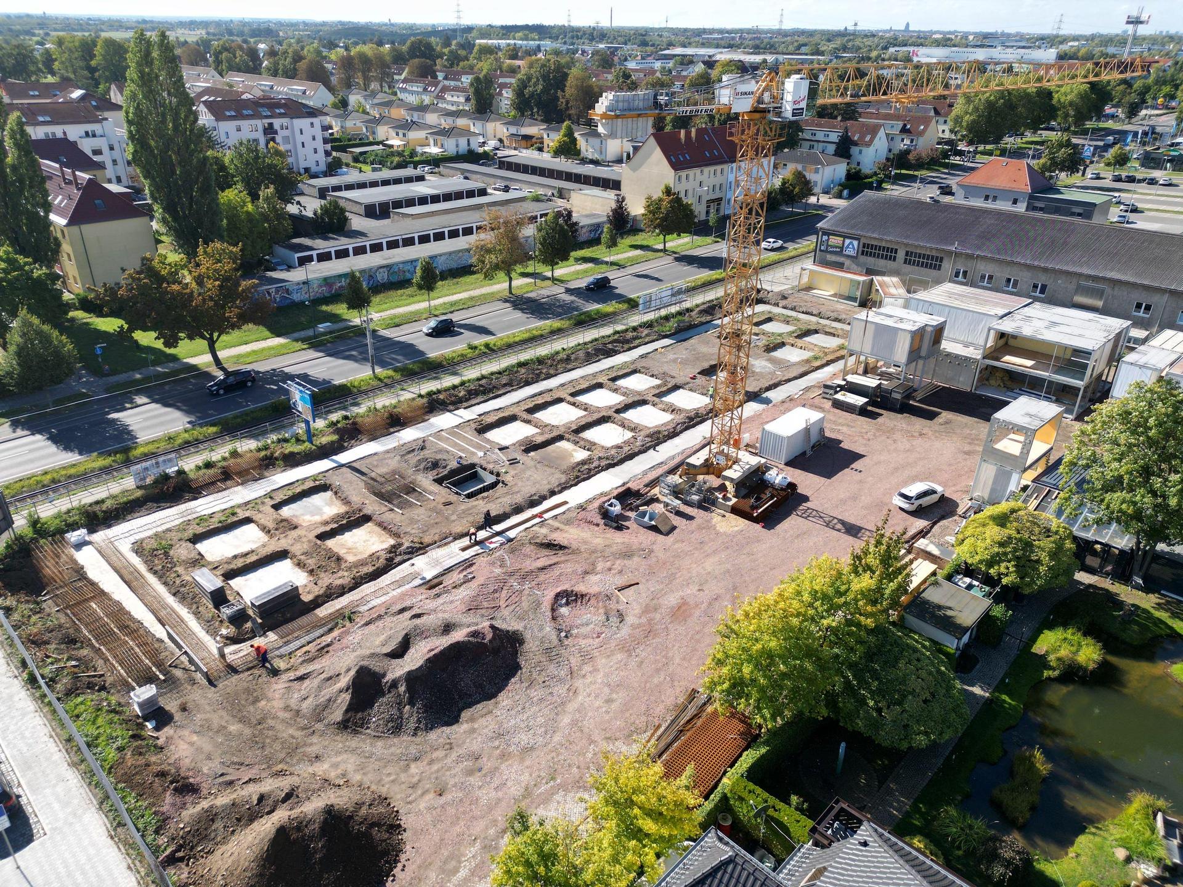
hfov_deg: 71.6
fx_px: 820
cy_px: 444
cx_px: 592
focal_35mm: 24
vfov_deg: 56.8
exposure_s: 1/120
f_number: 1.7
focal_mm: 6.72
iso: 100
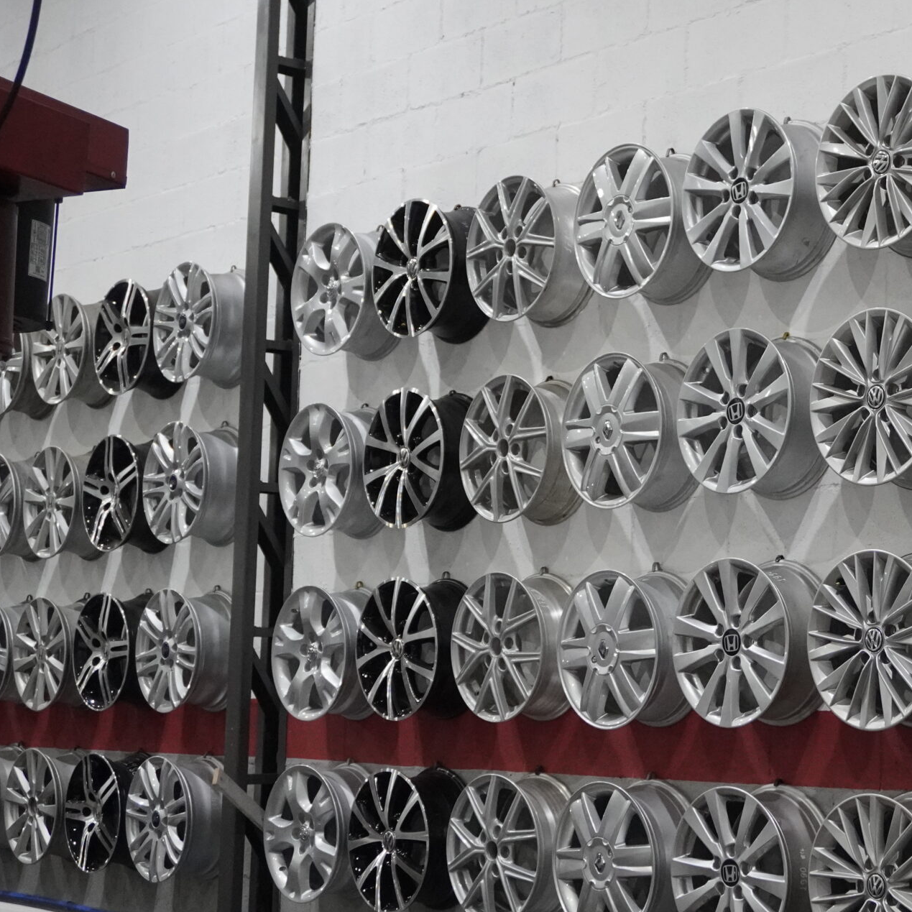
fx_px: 2146
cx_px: 787
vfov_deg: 24.0
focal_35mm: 72
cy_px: 462
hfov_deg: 23.5
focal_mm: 28
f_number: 4.5
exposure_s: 1/160
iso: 3200
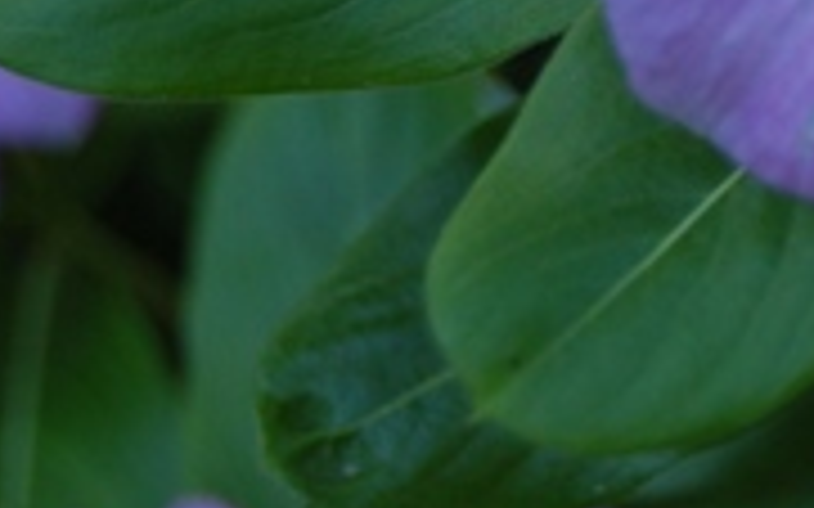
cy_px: -360
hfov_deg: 8.0
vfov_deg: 5.0
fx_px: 5744
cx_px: 1192
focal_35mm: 259
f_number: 5.6
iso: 280
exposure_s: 1/125
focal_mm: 48
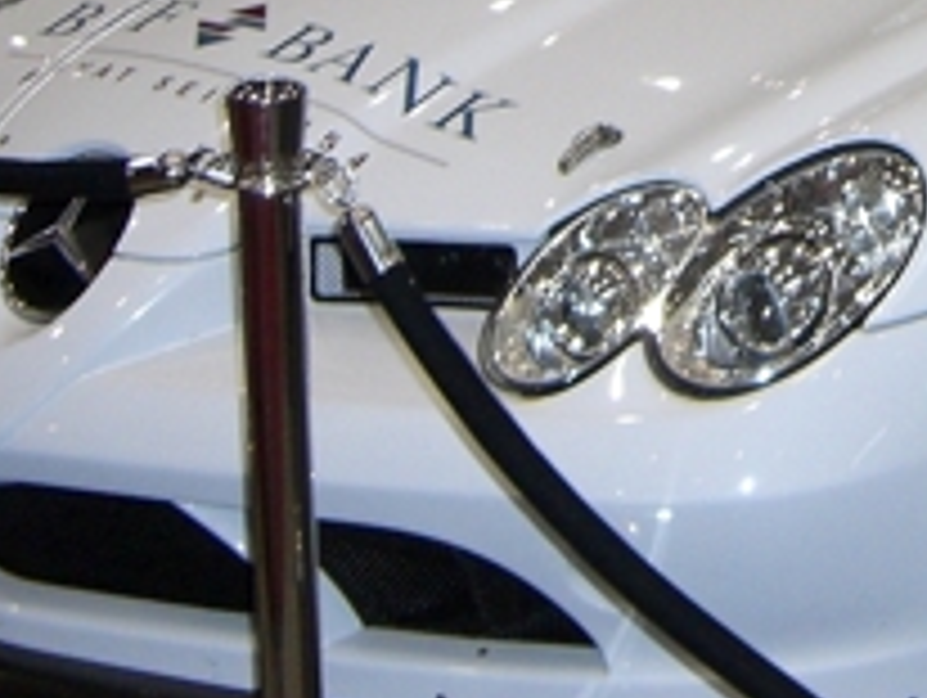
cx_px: 1030
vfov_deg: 12.2
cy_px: -216
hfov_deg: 16.2
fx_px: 3164
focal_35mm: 118
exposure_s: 1/60
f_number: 2.7
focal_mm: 6.2
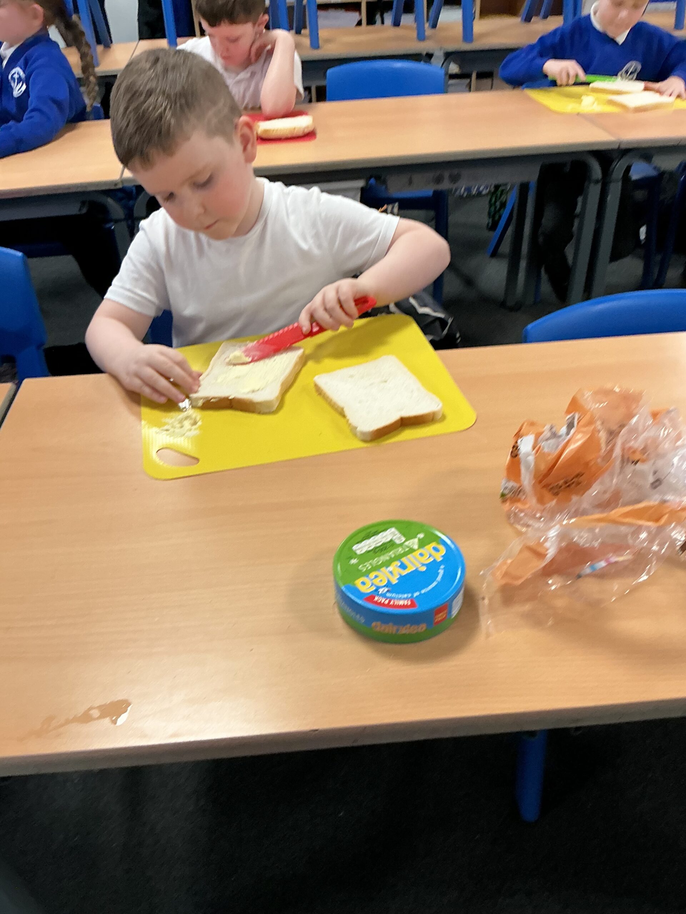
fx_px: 766
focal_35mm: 29
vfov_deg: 61.7
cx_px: 343
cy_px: 457
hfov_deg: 48.2
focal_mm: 3
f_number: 1.8
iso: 100
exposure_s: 1/60
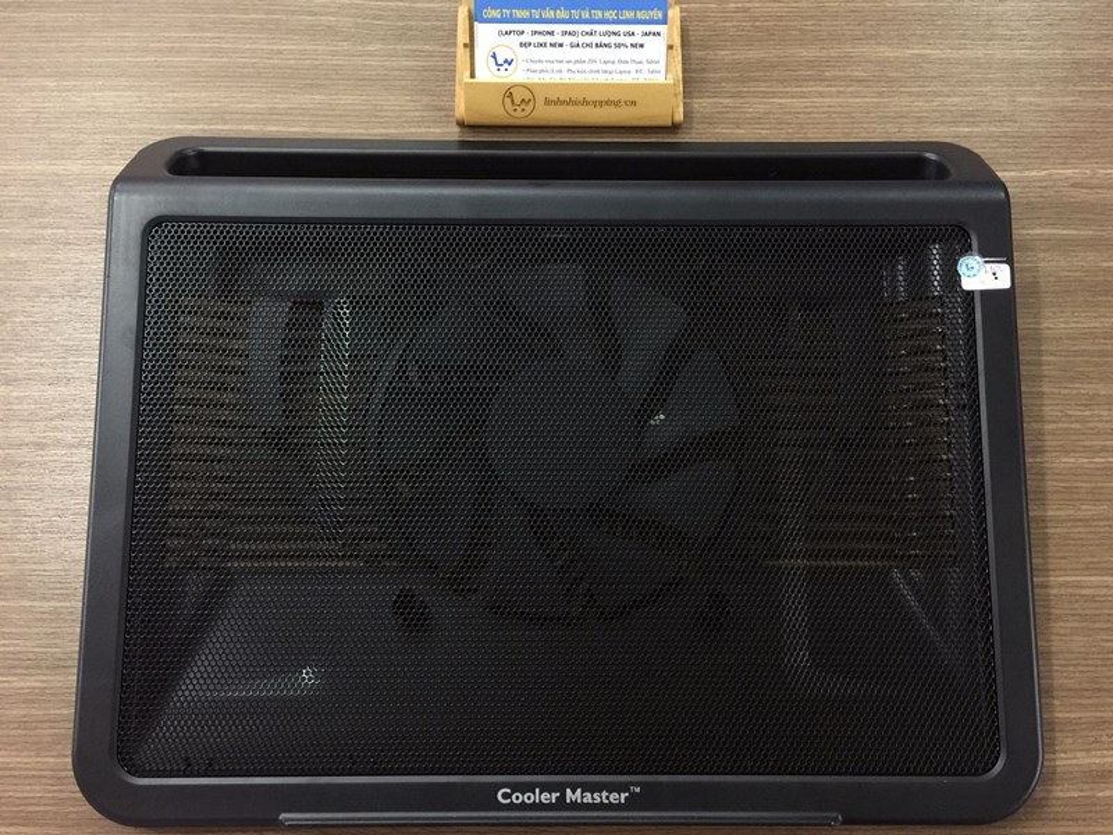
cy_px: 418
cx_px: 556
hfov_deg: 61.7
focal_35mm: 29
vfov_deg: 48.2
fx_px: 932
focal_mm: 4.15
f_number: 2.2
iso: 100
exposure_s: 1/10
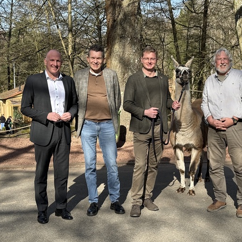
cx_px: 167
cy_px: 120
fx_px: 490
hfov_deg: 27.5
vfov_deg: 27.7
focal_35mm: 62
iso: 64
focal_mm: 6.76
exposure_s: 1/1931
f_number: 1.78
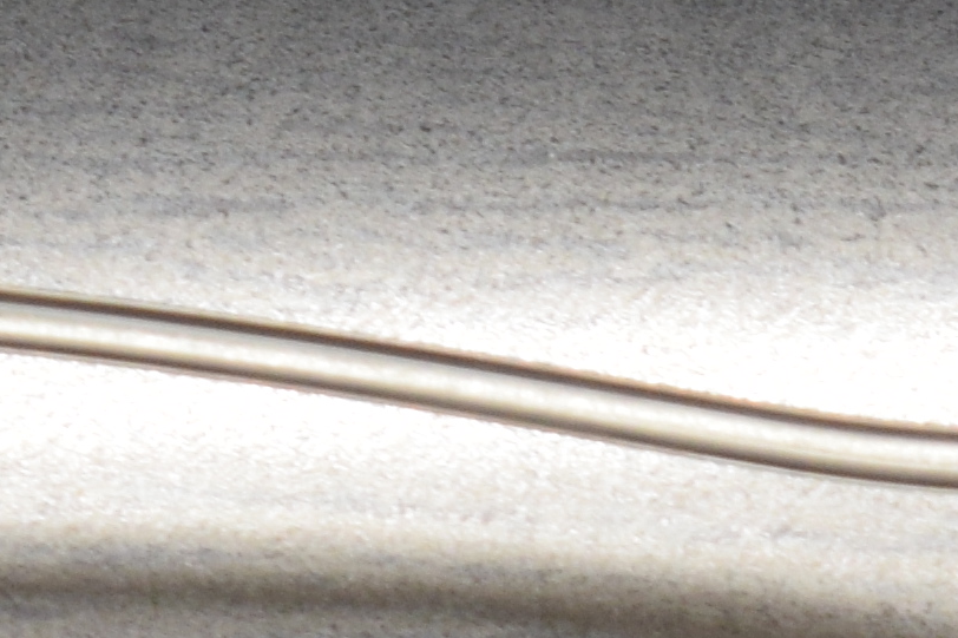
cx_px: 1701
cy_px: 642
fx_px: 16220
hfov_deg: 3.4
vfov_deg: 2.3
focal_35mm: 610
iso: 450
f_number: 5.6
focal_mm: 55
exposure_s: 1/60
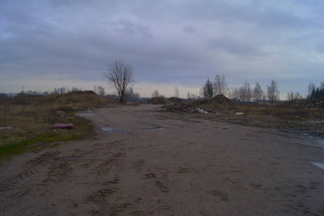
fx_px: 243
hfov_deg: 67.4
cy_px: 108
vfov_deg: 47.9
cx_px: 162
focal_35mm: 27
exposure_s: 1/250
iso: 100
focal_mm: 18
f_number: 5
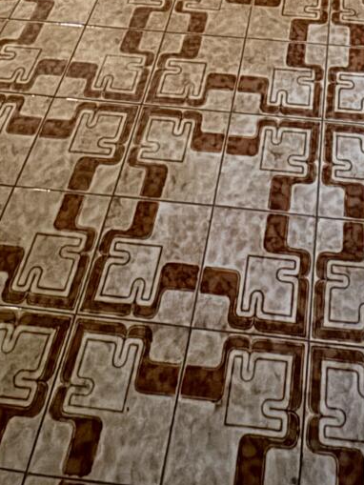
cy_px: -371
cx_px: 295
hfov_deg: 26.1
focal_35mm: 55
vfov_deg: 22.3
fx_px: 771
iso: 1250
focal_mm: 2.22
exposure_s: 1/15
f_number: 2.2
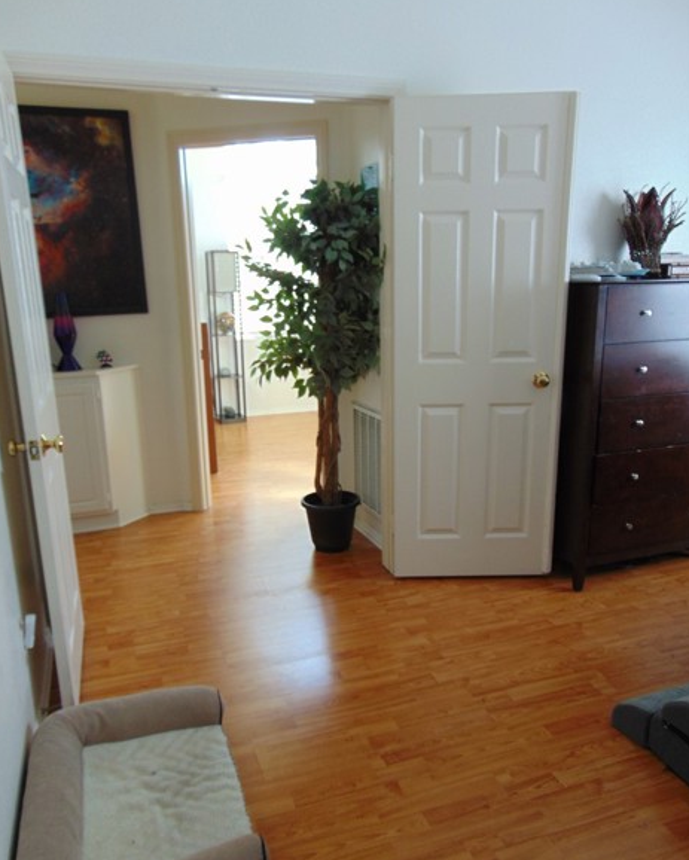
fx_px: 688
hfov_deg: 53.2
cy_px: 455
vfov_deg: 64.0
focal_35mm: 27
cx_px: 341
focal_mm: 4.5
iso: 80
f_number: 3
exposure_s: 1/30
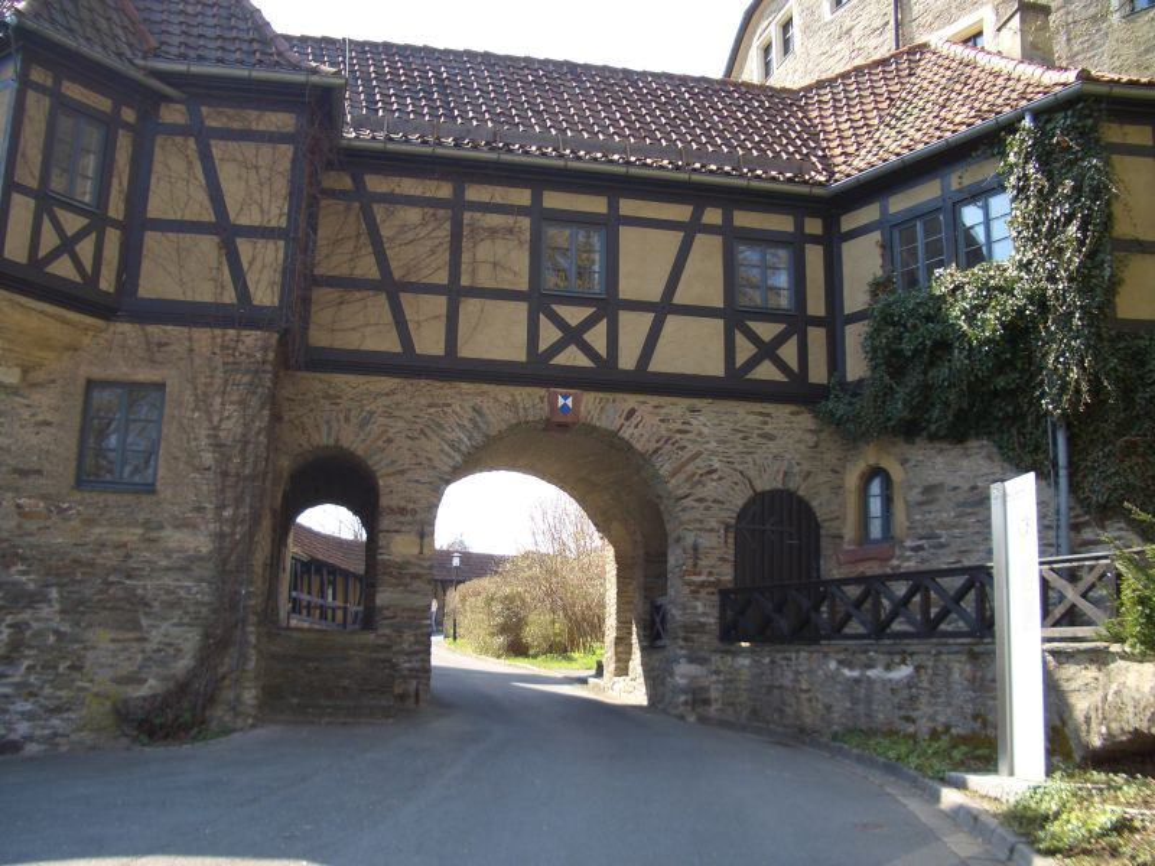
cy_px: 433
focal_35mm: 35
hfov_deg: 52.6
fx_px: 1168
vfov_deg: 40.7
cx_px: 578
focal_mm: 5.8
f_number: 2.6
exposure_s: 1/200
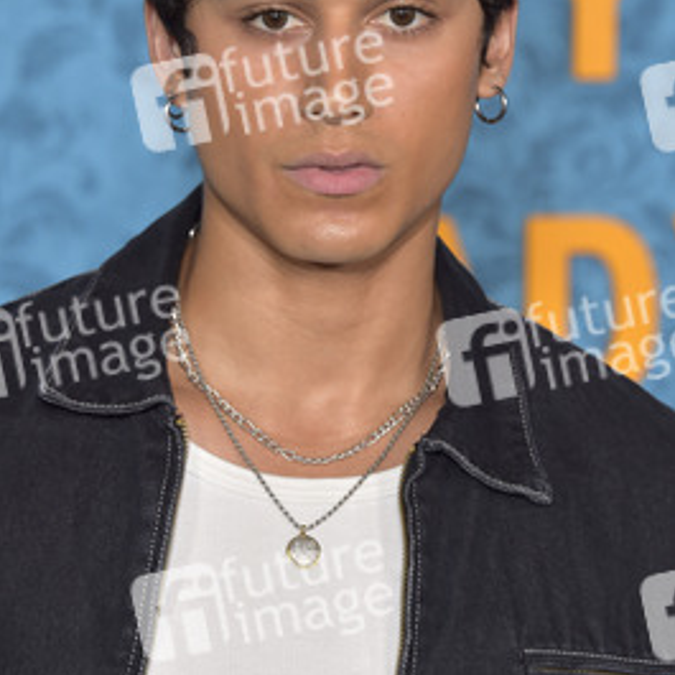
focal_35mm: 244
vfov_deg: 7.2
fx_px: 5383
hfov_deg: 7.2
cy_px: 219
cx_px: 338
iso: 640
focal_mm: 190
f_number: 6.3
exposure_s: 1/200
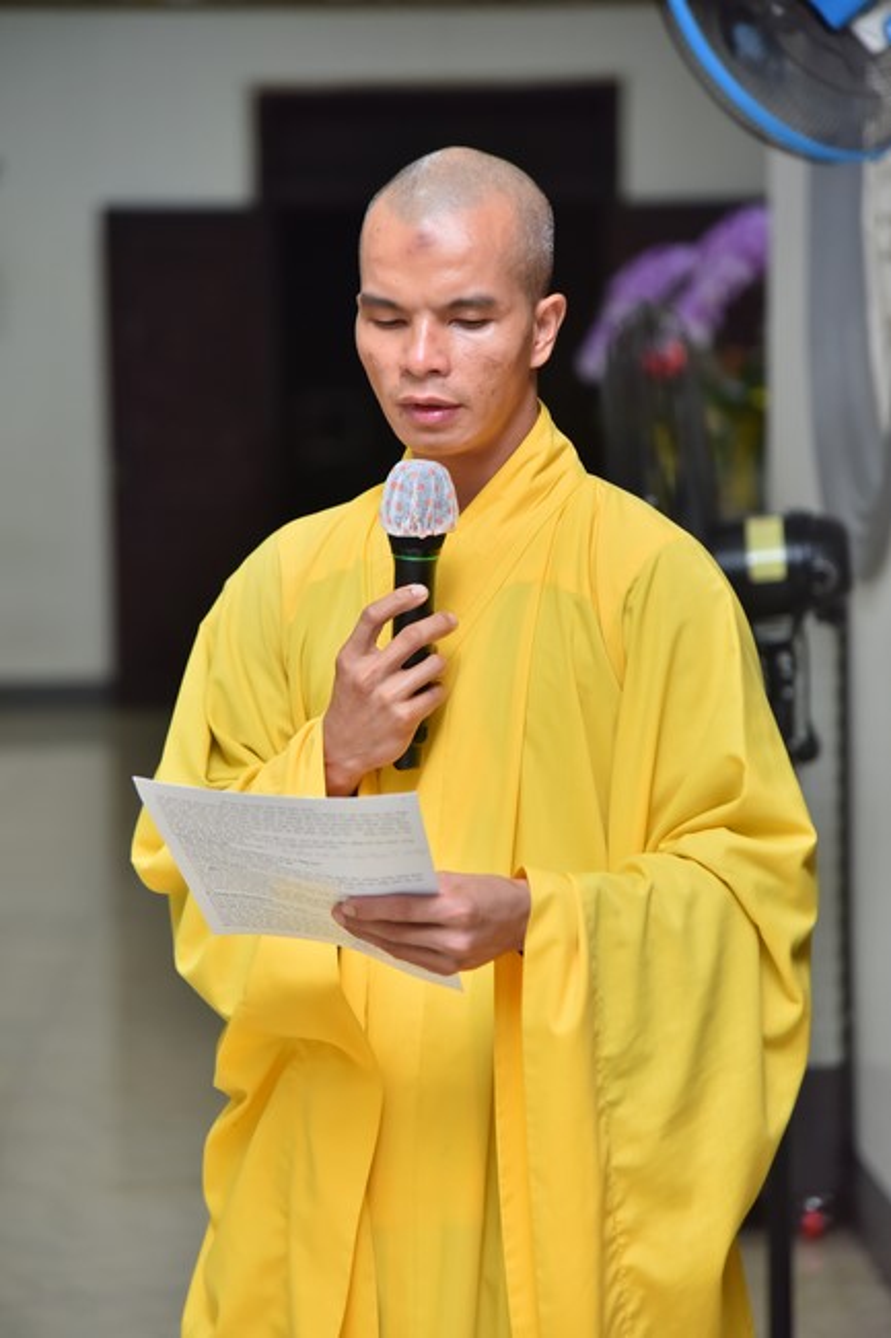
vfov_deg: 17.1
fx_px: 4457
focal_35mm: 120
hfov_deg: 11.4
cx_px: 446
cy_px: 669
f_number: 4
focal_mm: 120
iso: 1250
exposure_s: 1/200
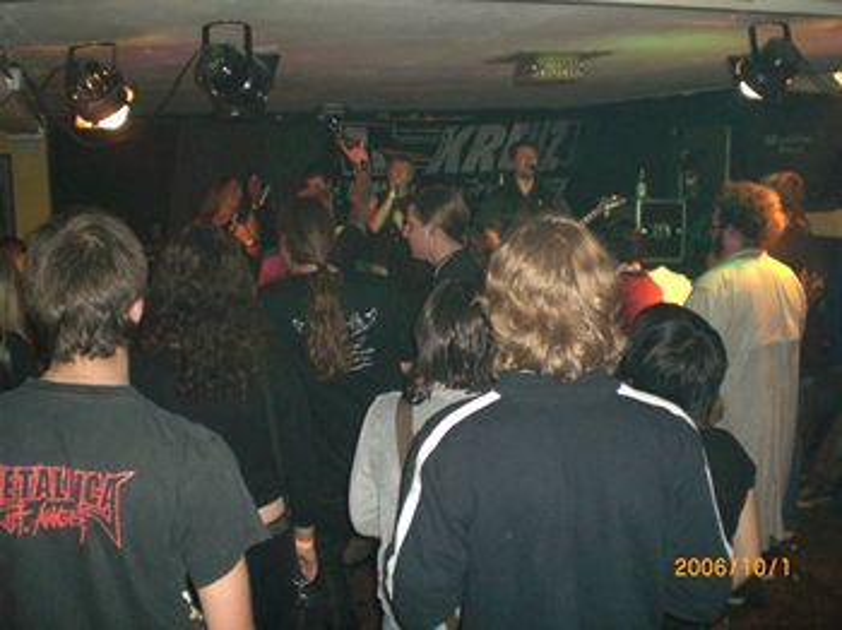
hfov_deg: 49.0
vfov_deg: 37.7
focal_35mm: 38
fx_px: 924
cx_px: 421
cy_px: 315
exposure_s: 1/30
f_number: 3.1
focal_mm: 6.3
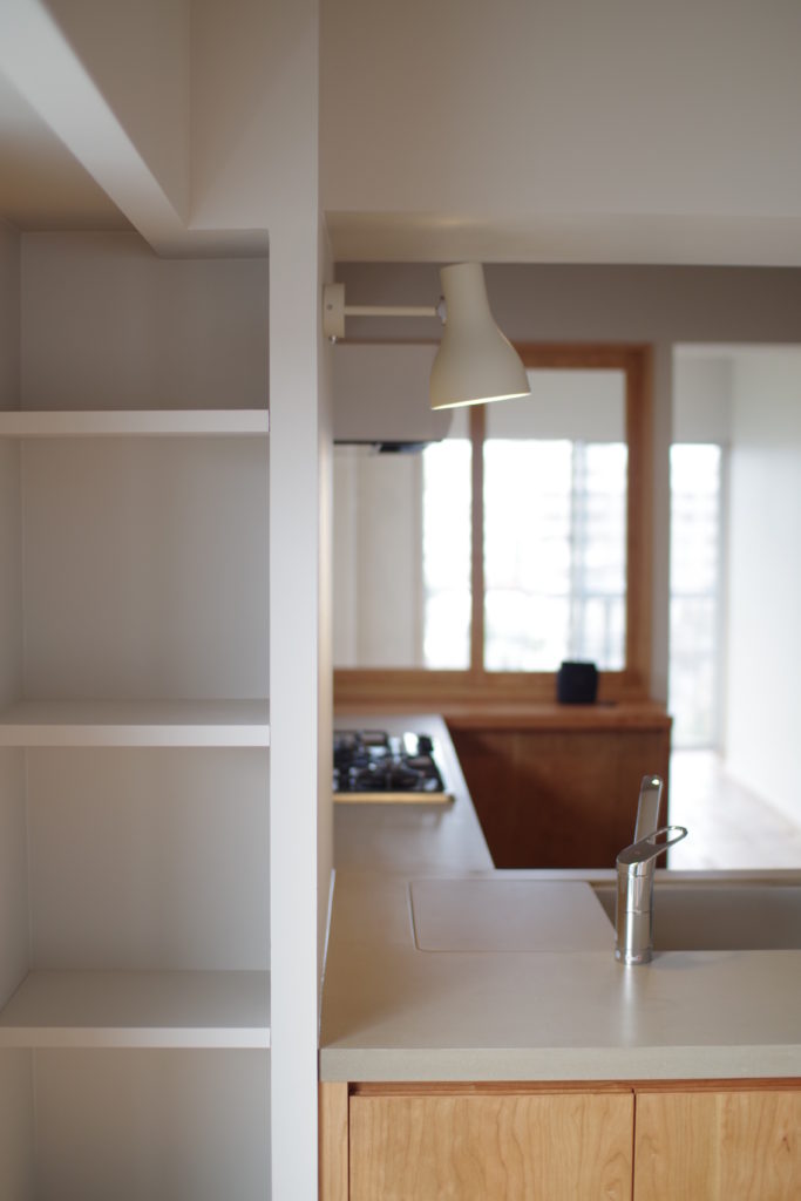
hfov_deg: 29.9
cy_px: 600
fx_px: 1501
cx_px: 400
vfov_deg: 43.6
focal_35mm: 45
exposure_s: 1/200
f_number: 1.8
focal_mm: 30
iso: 200
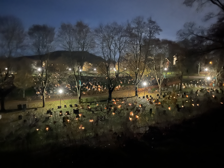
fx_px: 168
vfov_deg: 53.1
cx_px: 112
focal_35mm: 26
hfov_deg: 67.3
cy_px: 84
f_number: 1.6
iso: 3200
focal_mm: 5.1
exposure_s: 1/2
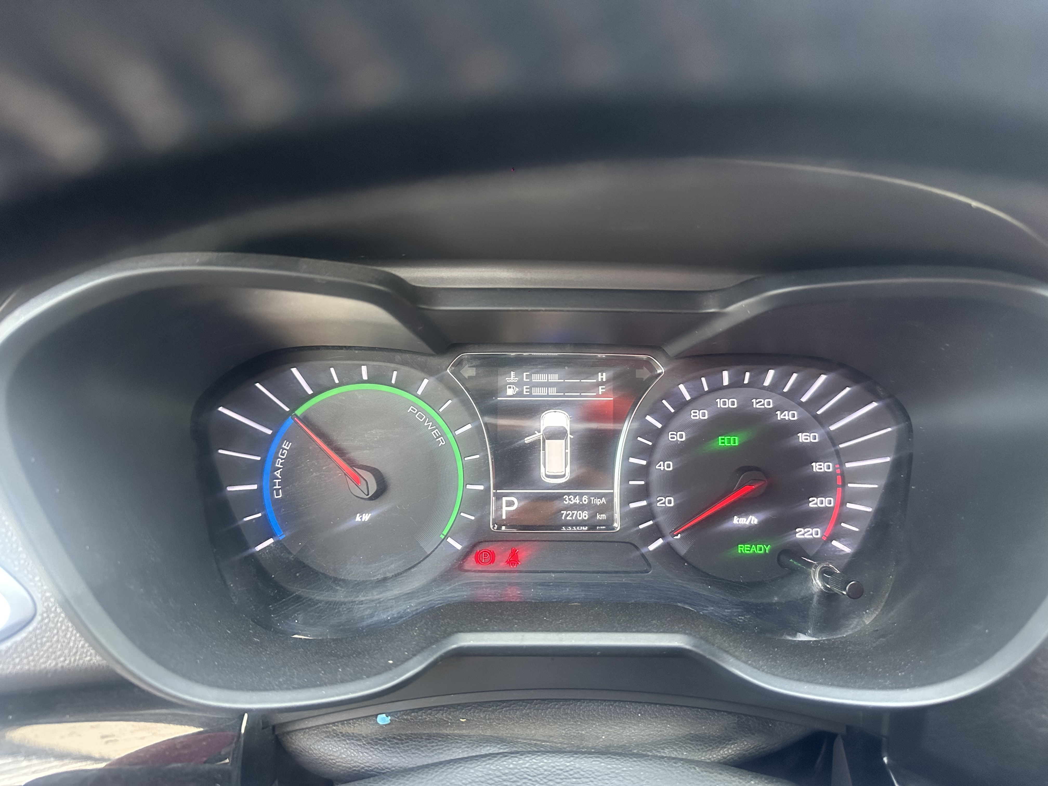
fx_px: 727
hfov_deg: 71.6
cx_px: 524
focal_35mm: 24
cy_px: 393
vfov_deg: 56.8
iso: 640
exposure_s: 1/60
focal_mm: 6.86
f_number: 1.78
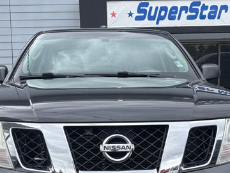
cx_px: 116
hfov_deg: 36.8
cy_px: 130
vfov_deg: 27.6
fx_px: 346
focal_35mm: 52
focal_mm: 5.96
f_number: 1.6
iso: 50
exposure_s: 1/1001
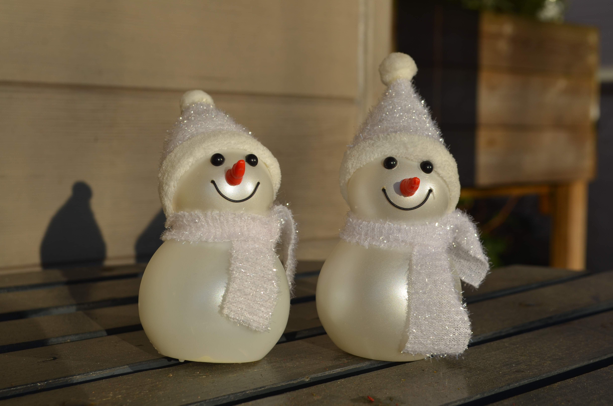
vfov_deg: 20.5
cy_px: 203
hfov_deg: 30.6
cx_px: 306
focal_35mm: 66
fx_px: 1122
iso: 100
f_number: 9
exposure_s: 1/320
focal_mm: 44
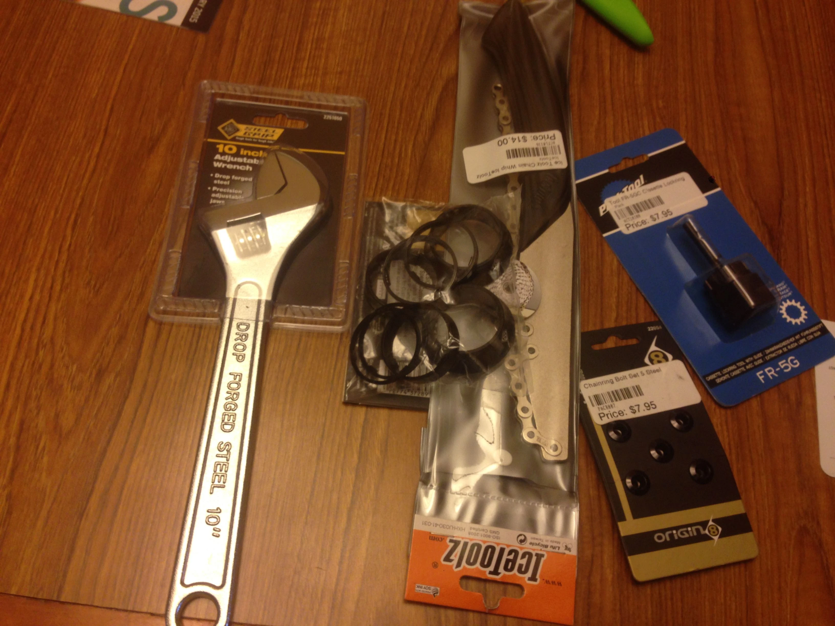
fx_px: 796
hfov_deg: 55.4
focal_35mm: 33
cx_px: 418
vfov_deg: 42.9
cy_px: 313
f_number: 2.4
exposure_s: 1/20
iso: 80
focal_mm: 4.12
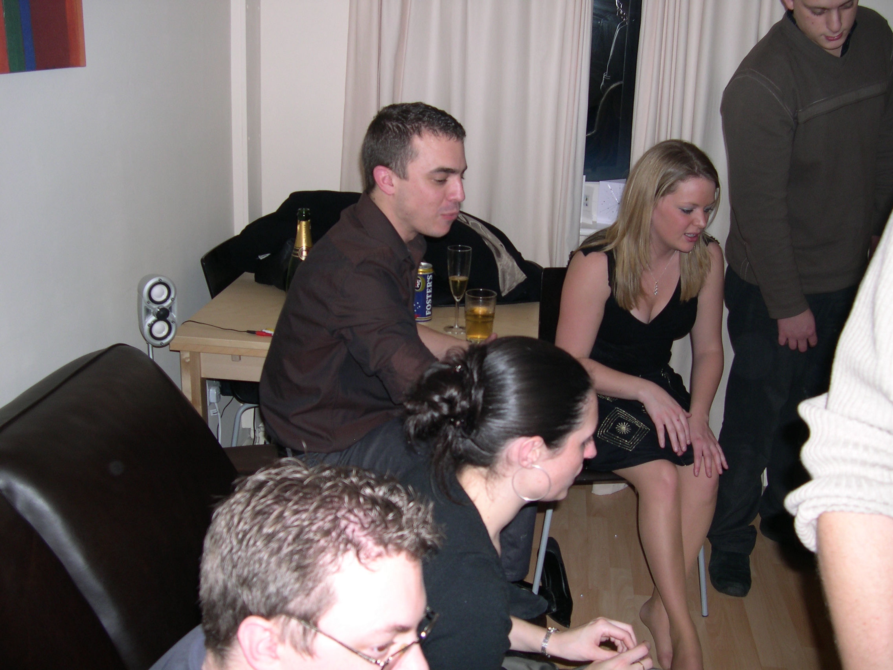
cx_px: 446
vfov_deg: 37.7
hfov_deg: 49.0
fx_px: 980
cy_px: 335
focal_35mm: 38
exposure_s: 1/60
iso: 100
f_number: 2.8
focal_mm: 8
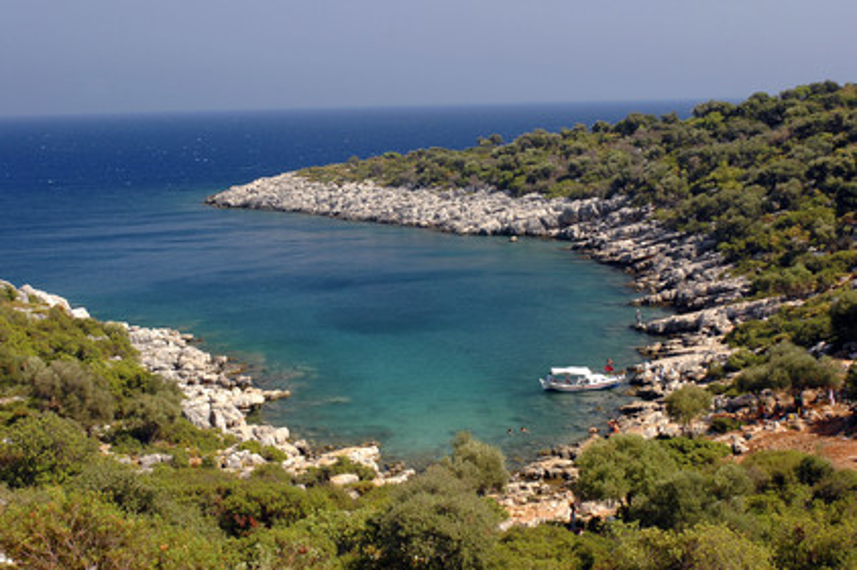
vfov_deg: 23.7
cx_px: 428
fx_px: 1356
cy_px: 285
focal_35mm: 57
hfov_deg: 35.1
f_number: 7.1
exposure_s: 1/200
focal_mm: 38
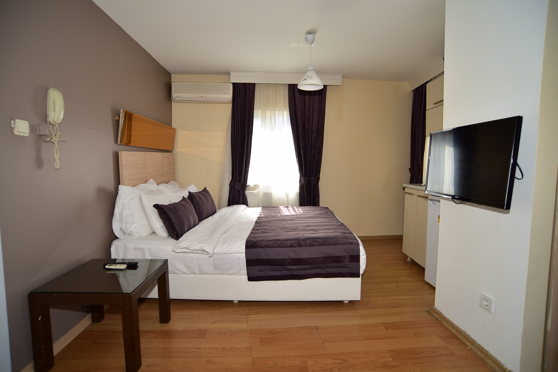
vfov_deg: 67.4
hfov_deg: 90.0
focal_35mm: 18
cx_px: 279
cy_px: 186
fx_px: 279
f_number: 4.5
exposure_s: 1/50
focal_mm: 18
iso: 100
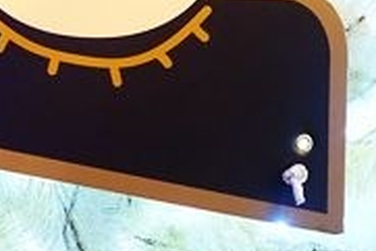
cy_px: 300
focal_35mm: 86
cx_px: 139
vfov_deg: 15.4
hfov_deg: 23.6
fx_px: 899
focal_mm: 8.8
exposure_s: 1/50
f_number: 2.8
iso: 3200
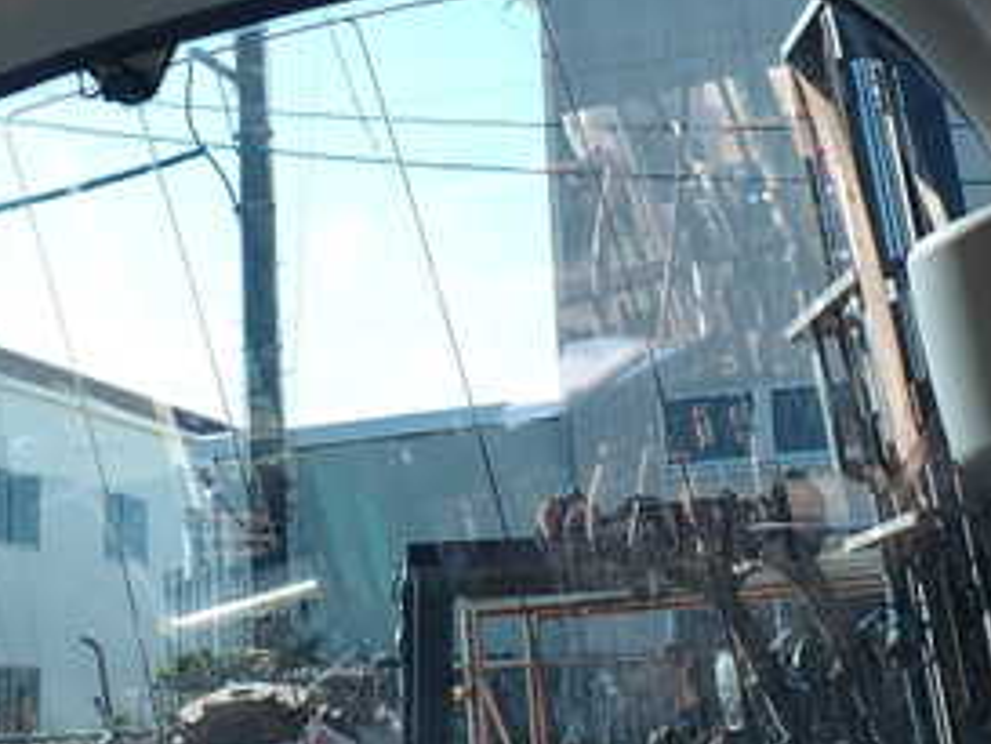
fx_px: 1890
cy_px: 323
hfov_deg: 29.3
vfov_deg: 22.3
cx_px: 603
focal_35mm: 66
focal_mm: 5.4
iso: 100
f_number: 3.2
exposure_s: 1/80
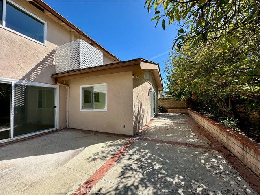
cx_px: 130
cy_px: 98
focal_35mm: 14
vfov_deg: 85.7
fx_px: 105
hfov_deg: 102.1
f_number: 2.2
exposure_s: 1/1114
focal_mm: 2.22
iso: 40
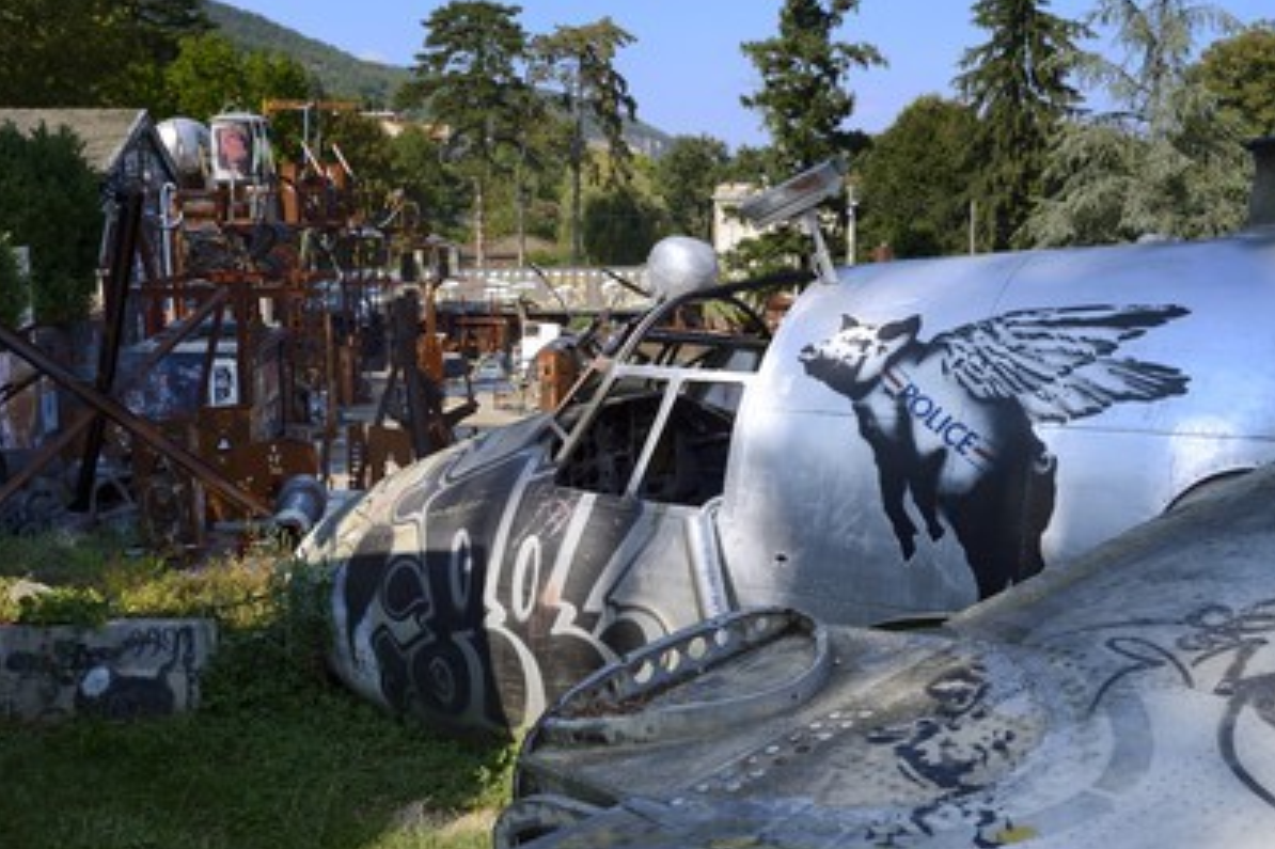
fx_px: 1345
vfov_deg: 35.0
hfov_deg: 50.7
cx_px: 615
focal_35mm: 38
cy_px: 436
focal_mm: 36
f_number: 14
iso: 200
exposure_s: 1/160
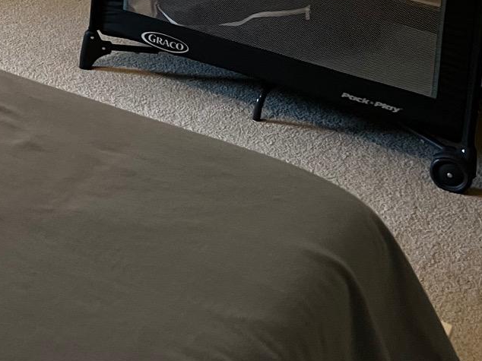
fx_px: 1169
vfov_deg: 16.1
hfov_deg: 20.4
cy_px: -182
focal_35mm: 84
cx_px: -214
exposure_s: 1/60
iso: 250
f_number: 1.5
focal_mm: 5.7
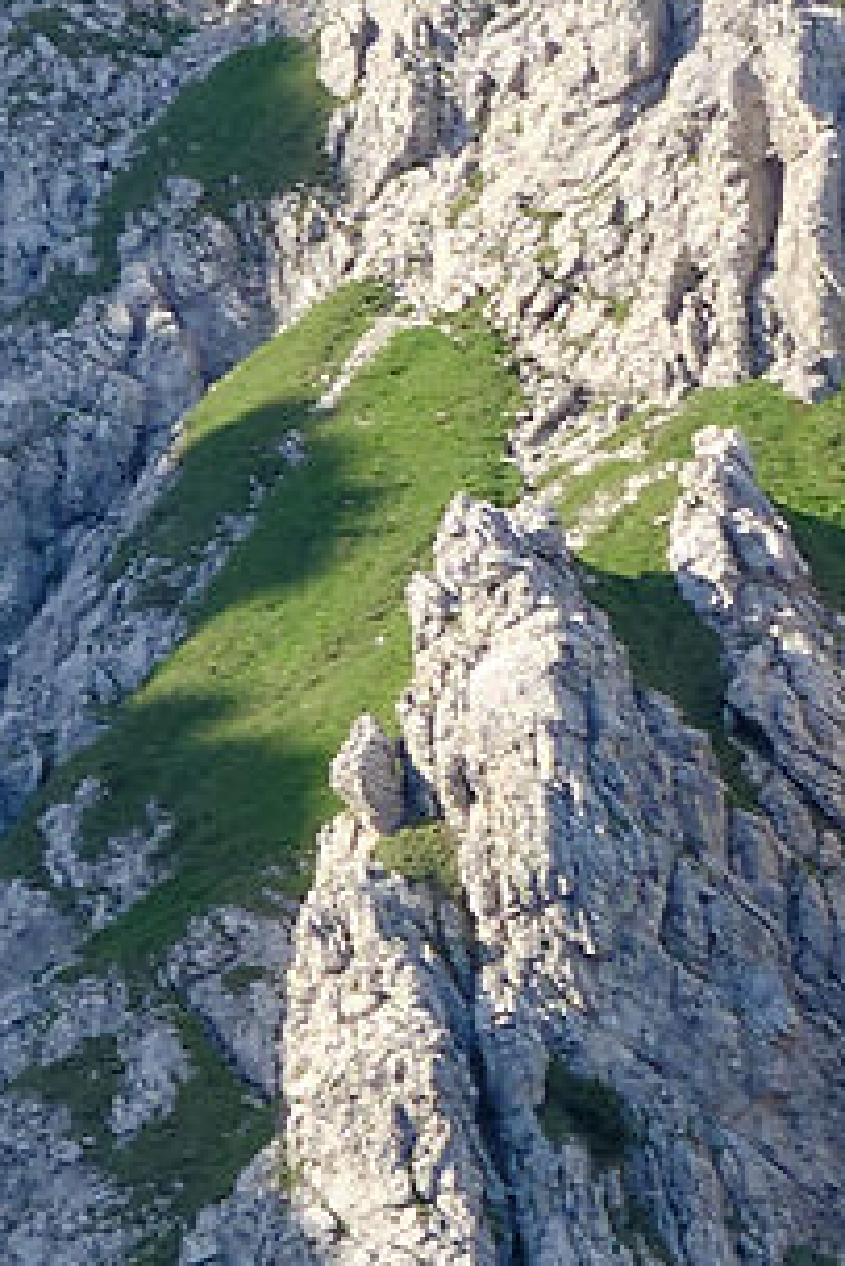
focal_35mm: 300
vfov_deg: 6.8
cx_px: 1548
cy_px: 137
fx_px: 10550
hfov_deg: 4.5
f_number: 6.4
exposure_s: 1/160
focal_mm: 25.4
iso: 200
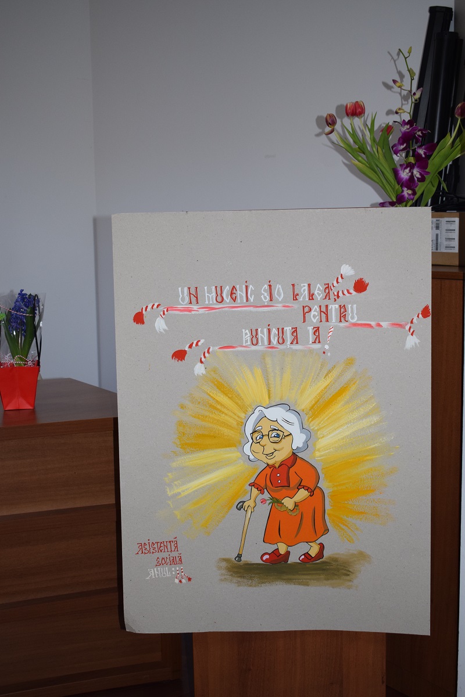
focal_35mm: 46
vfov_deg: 42.3
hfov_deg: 28.9
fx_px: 901
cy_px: 348
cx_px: 232
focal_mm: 31
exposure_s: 1/80
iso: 800
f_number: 4.5
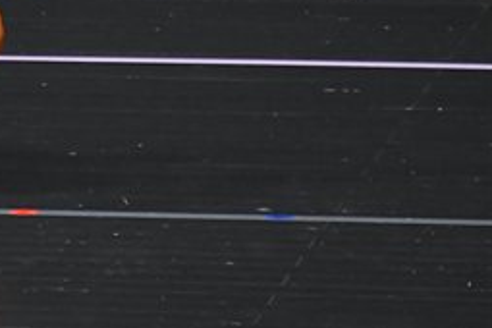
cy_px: -118
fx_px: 18695
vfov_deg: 1.0
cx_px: -254
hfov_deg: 1.5
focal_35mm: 1368
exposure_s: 1/400
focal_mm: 300
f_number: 5.6
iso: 4000
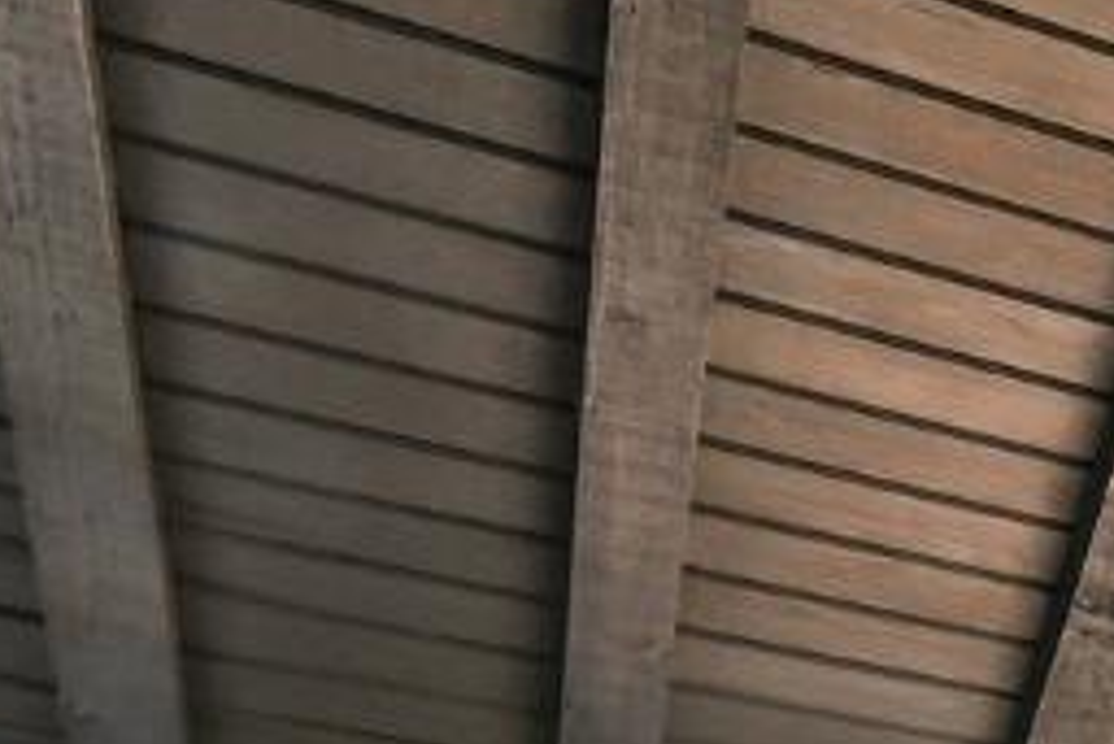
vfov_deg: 12.9
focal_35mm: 82
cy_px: 1769
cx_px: 1815
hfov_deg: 20.1
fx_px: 2539
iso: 500
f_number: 16
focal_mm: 14
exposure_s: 1/4
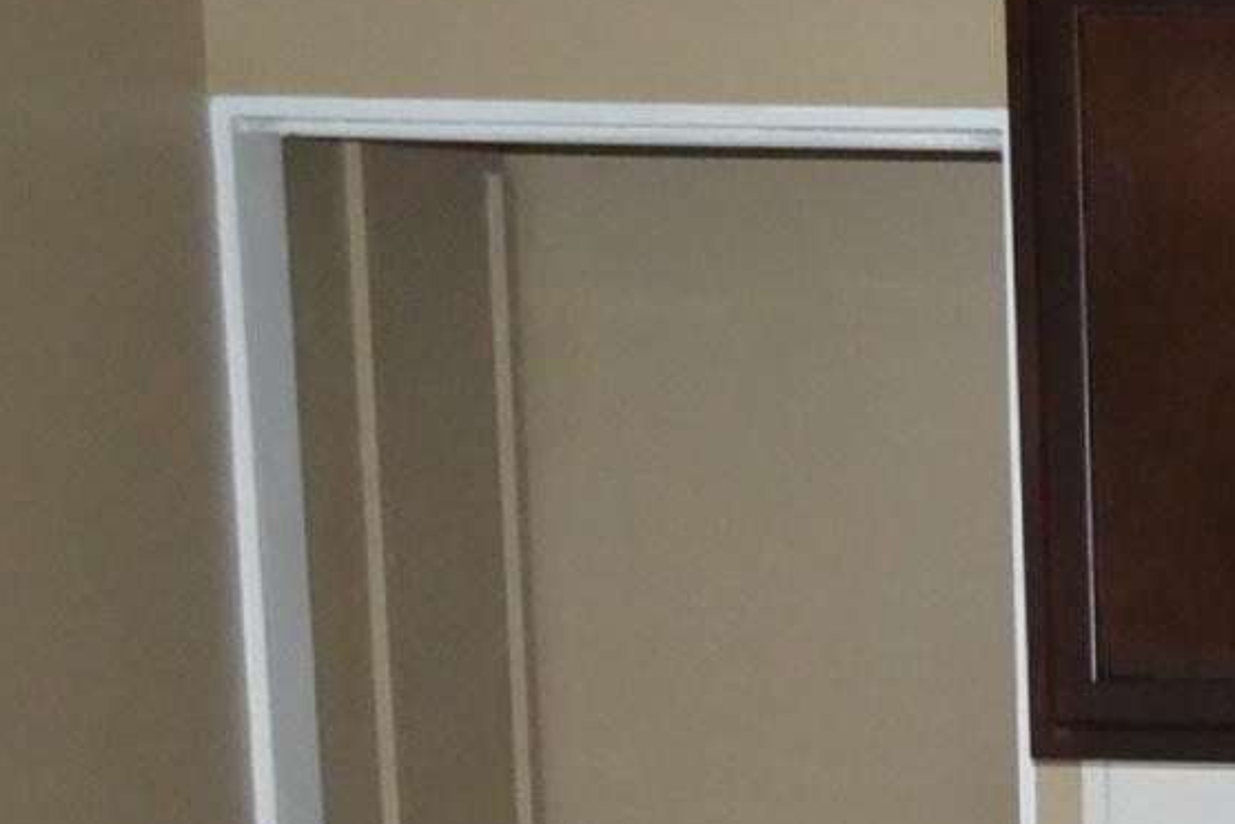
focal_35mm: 124
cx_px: 2372
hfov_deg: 14.2
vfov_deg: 10.4
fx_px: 4256
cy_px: 1493
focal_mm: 20
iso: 3200
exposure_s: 1/60
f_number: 3.8
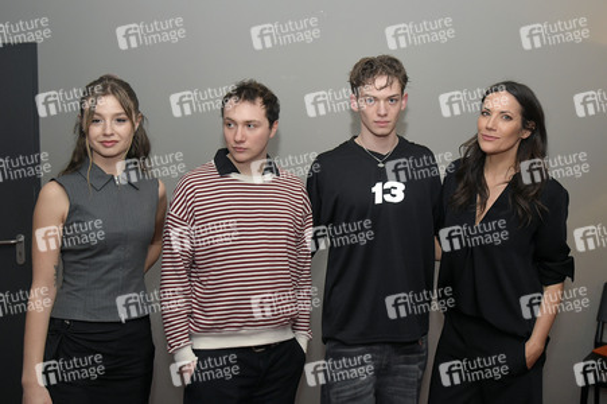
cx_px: 304
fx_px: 522
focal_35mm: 31
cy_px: 202
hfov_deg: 60.3
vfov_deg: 42.3
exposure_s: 1/200
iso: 2000
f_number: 5.6
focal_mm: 31
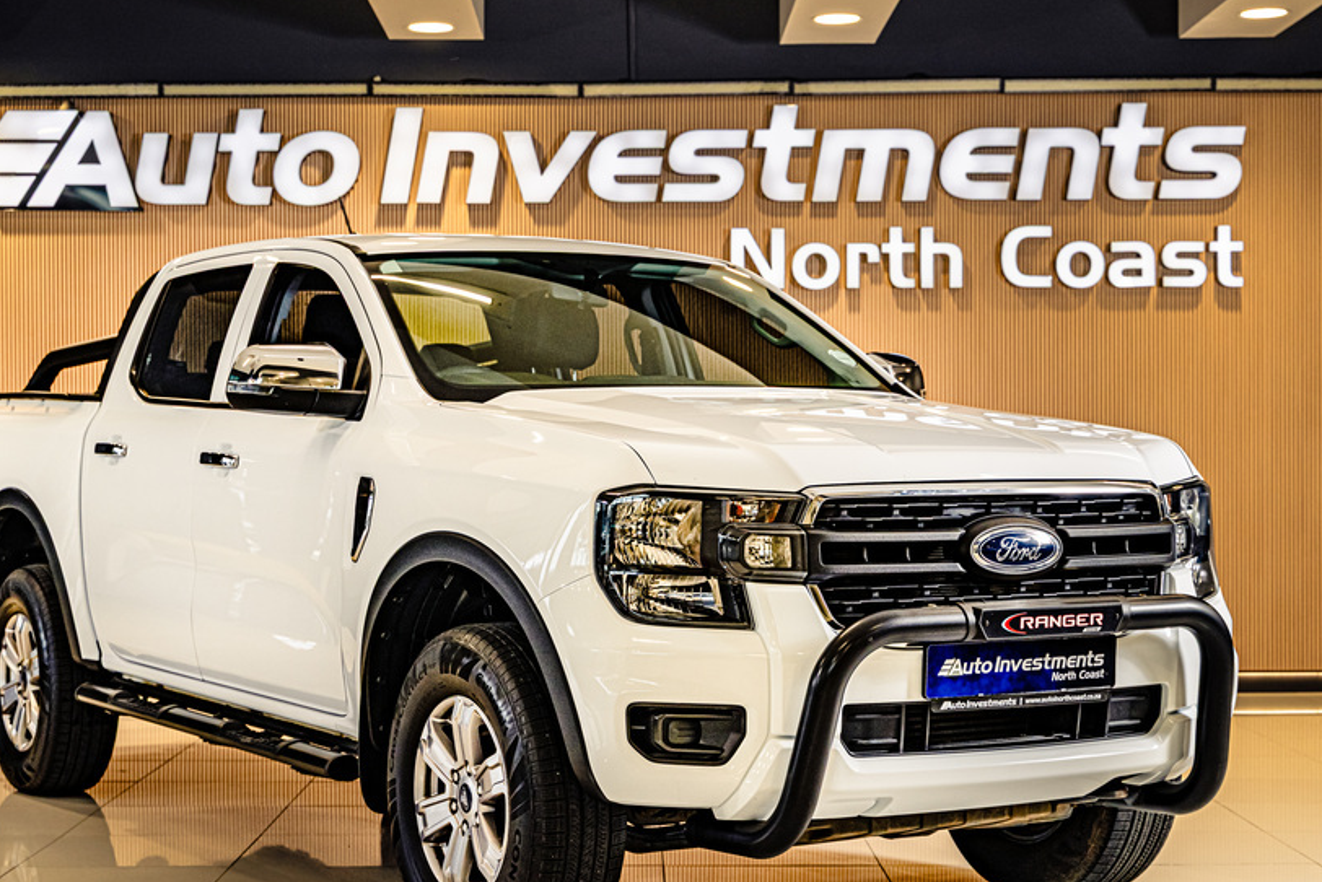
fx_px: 2498
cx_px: 589
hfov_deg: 29.6
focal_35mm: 68
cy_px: 478
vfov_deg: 20.0
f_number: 5
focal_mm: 54
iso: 500
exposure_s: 1/125
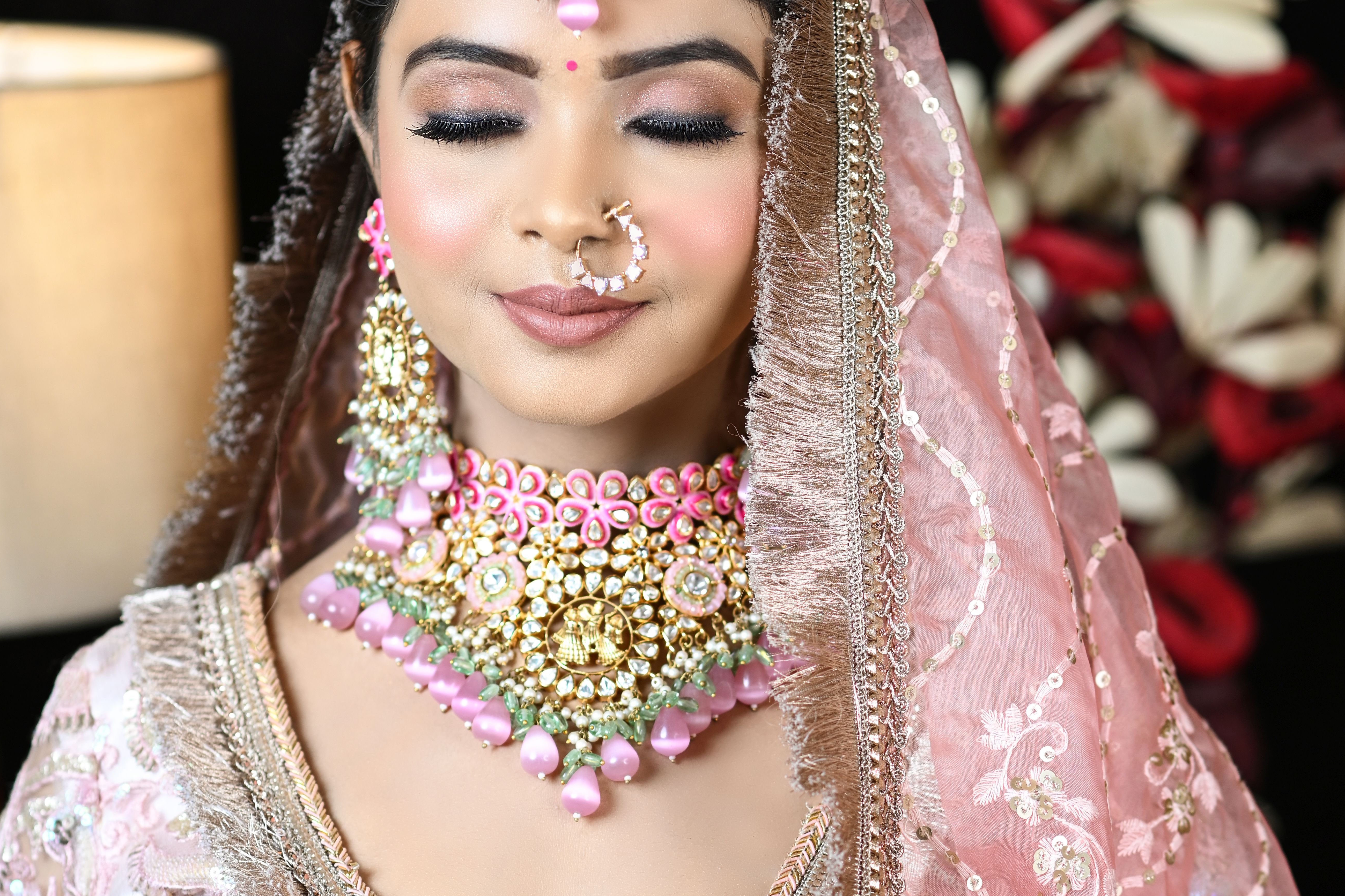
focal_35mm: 135
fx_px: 5043
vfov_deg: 10.1
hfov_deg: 15.2
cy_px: 703
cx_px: 644
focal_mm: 85
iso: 200
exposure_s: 1/160
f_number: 2.8
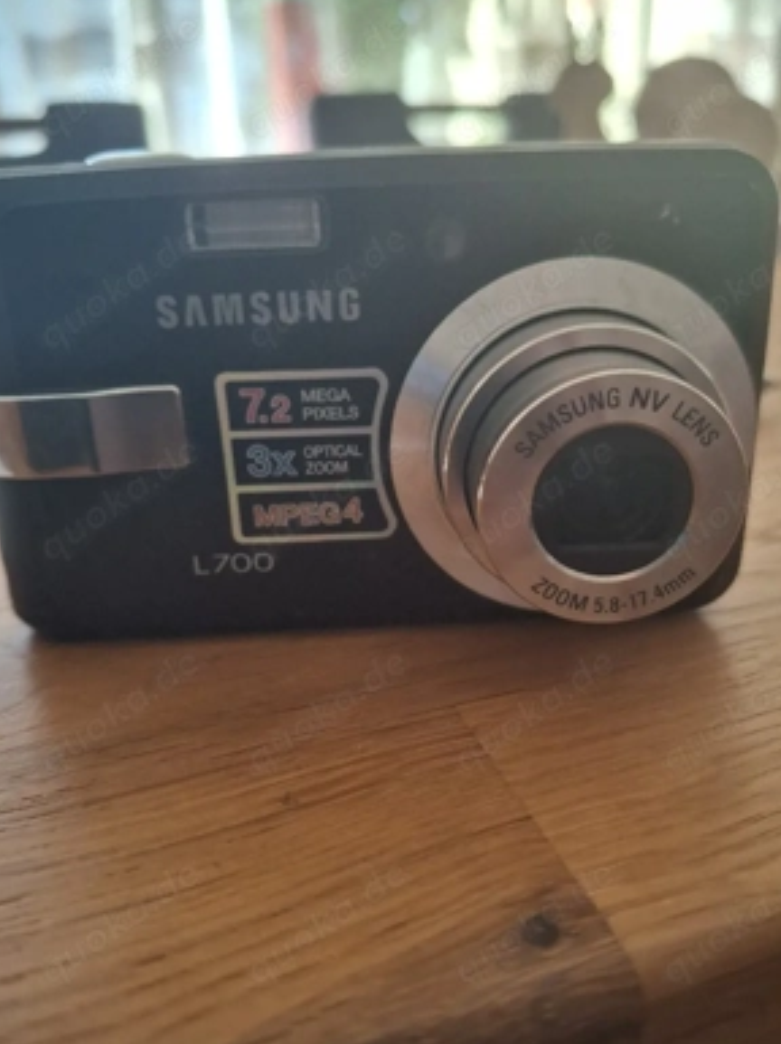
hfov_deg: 53.0
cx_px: 385
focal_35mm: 26
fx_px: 783
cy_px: 529
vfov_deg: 67.3
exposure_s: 1/100
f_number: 1.8
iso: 200
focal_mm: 4.69
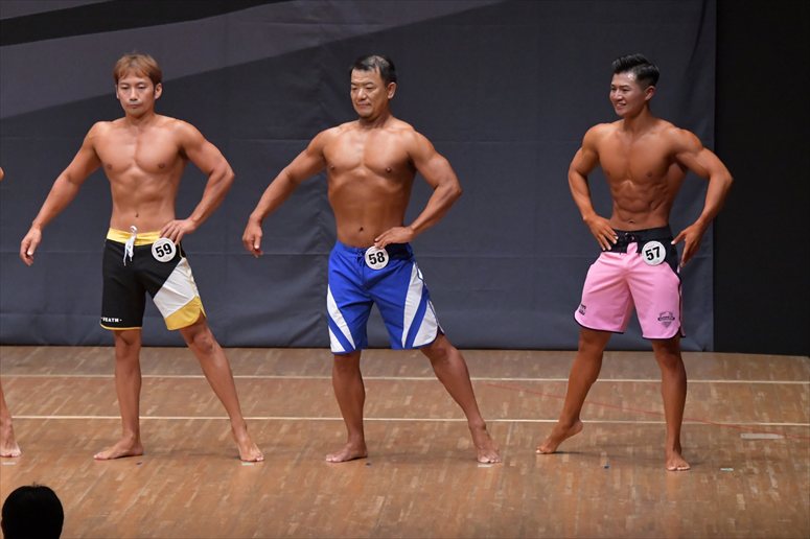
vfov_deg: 5.7
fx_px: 5397
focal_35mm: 240
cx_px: 405
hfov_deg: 8.6
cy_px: 270
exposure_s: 1/400
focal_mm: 160
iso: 6400
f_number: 5.6
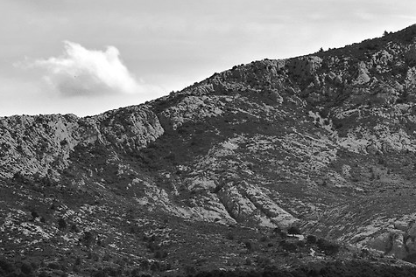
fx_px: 4381
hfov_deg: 5.4
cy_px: 363
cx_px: 558
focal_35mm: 379
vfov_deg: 3.6
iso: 100
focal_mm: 50
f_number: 16
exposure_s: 1/125
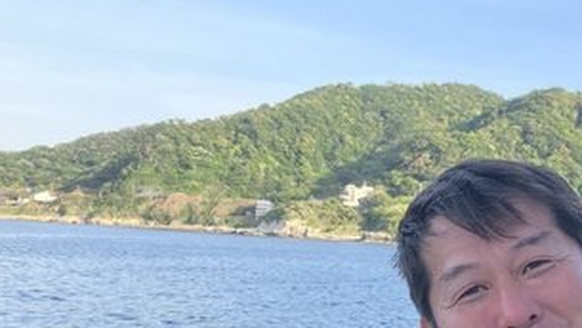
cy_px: 297
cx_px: 538
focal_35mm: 64
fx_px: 988
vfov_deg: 18.5
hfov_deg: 31.1
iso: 32
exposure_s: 1/534
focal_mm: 3.99
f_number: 1.8
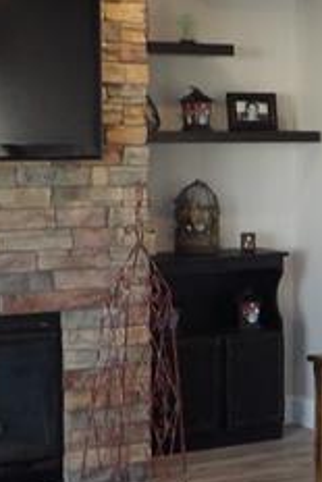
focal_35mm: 110
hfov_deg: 12.1
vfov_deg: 18.6
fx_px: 1474
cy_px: 294
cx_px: 409
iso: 195
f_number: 3.2
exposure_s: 1/33
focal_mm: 4.3
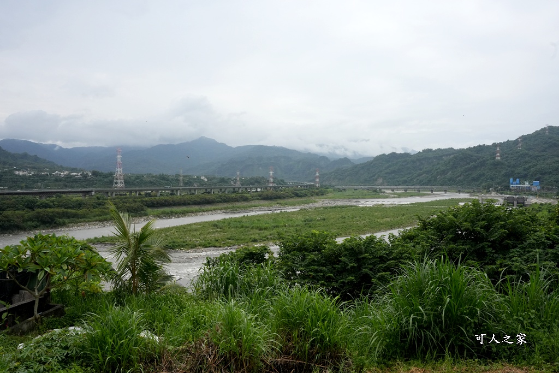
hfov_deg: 61.3
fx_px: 472
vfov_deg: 43.1
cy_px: 186
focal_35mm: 30
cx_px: 280
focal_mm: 30.4
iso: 2500
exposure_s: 1/4000
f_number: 11
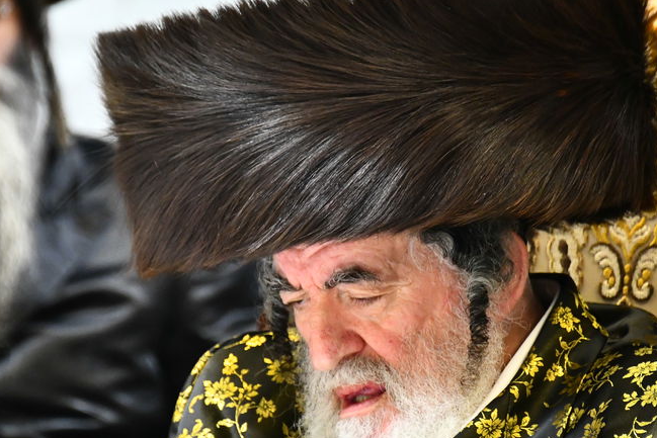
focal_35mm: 539
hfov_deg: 3.8
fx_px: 9838
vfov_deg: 2.6
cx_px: 317
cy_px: 243
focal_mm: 250
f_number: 5.6
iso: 2500
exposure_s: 1/125
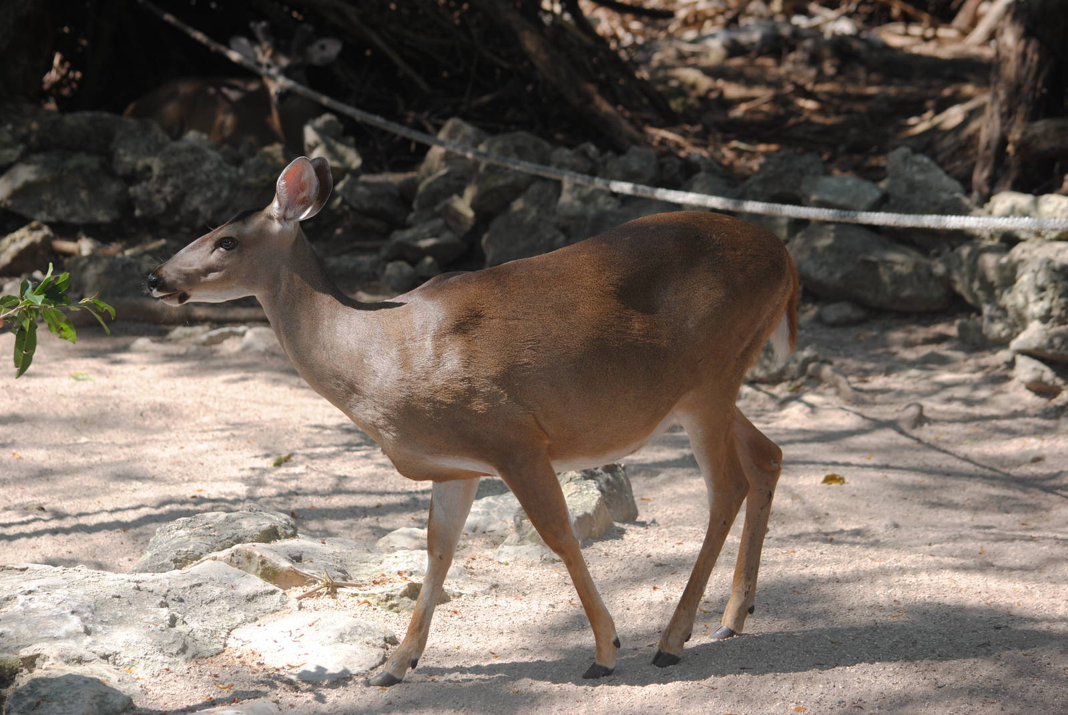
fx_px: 3787
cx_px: 534
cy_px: 358
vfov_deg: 10.8
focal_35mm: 128
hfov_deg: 16.1
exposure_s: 1/200
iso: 100
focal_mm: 85
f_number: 6.3
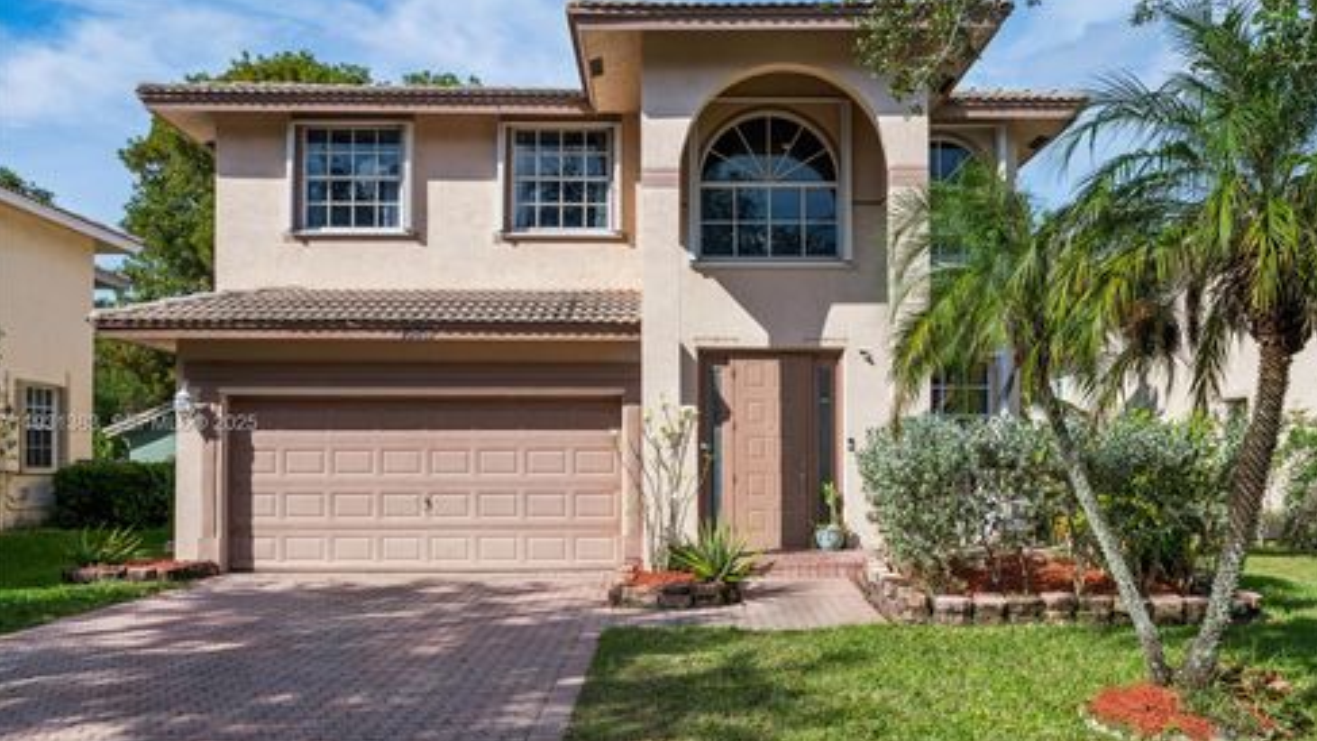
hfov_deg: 66.1
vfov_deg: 40.1
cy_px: 425
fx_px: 1013
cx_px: 671
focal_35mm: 29
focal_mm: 27
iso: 250
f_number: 8
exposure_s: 1/800
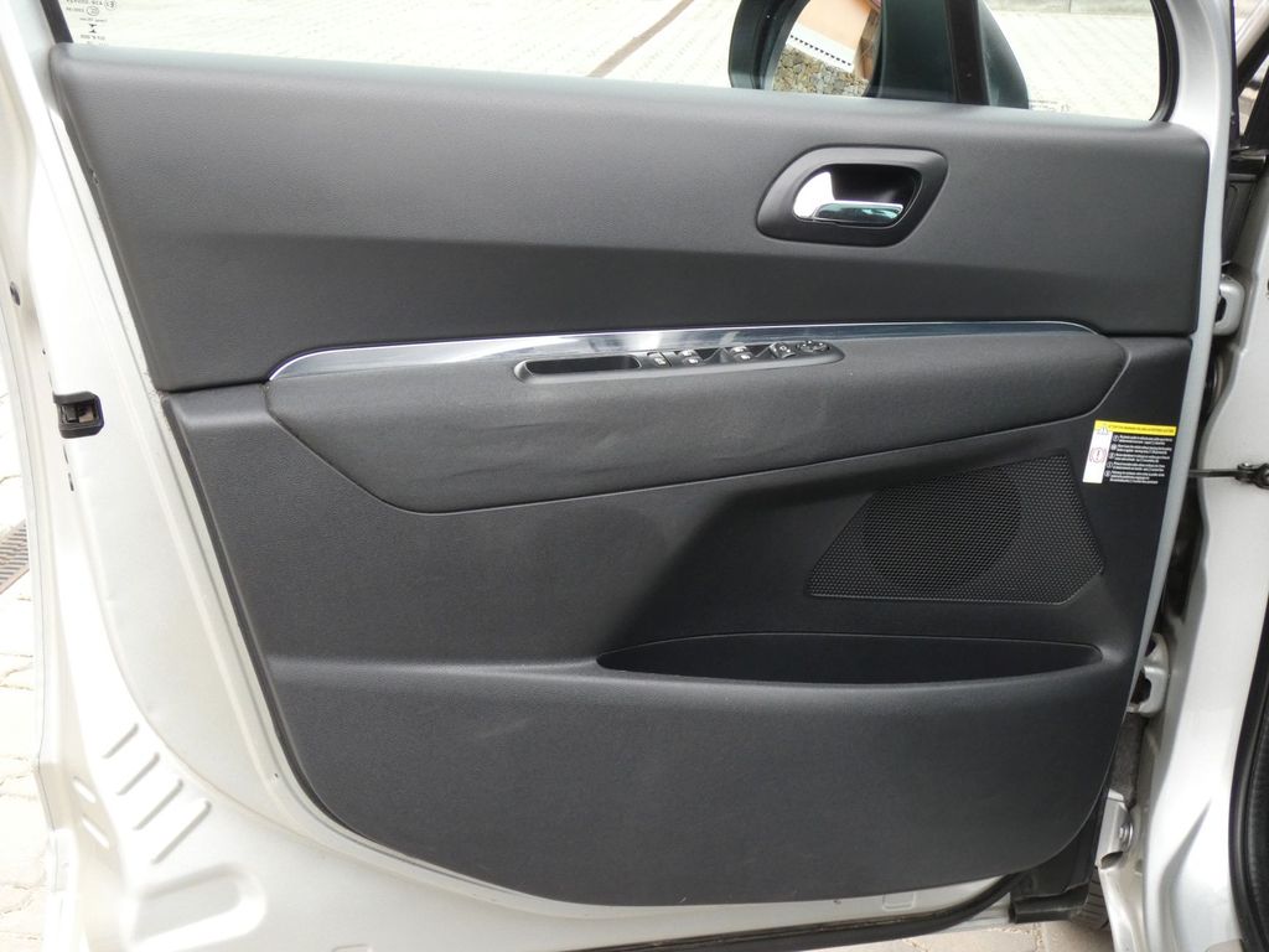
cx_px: 634
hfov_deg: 41.2
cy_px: 476
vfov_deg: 31.5
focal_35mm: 46
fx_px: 1686
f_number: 5
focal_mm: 8.2
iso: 250
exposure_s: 1/80
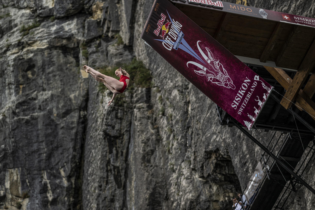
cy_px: 105
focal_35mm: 105
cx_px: 158
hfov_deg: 19.5
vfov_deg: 13.0
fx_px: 919
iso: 200
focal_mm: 105
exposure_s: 1/1600
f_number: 2
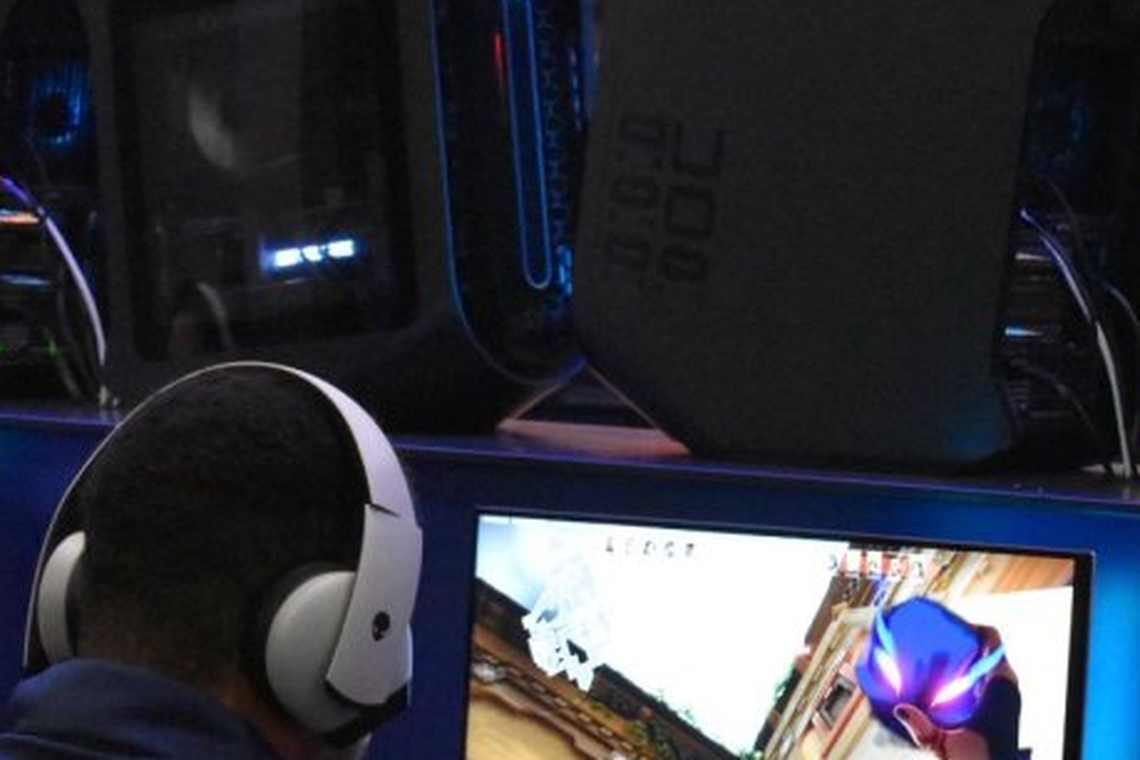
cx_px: 892
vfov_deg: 9.7
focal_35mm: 141
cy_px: 623
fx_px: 4466
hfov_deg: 14.5
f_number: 5
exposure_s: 1/60
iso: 7200
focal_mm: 45
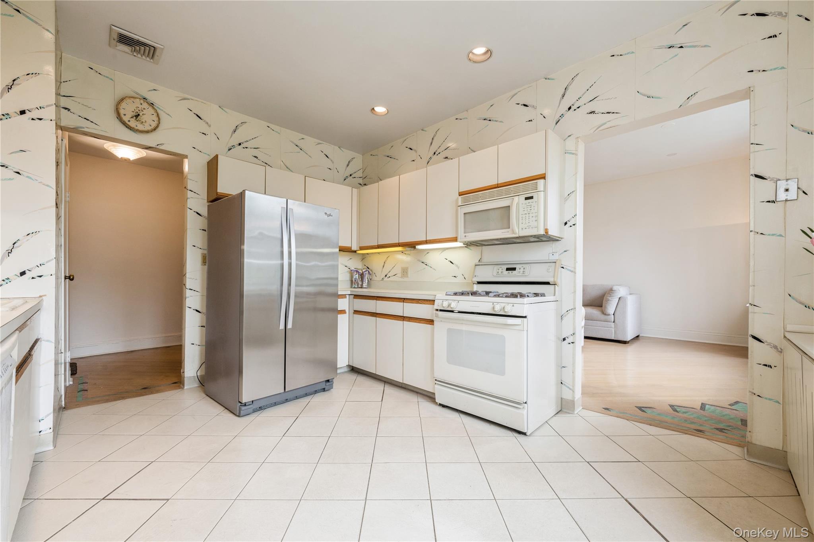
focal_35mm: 14
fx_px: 317
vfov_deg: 81.2
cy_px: 271
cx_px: 407
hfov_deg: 104.3
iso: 400
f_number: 11
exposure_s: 1/20
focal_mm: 14
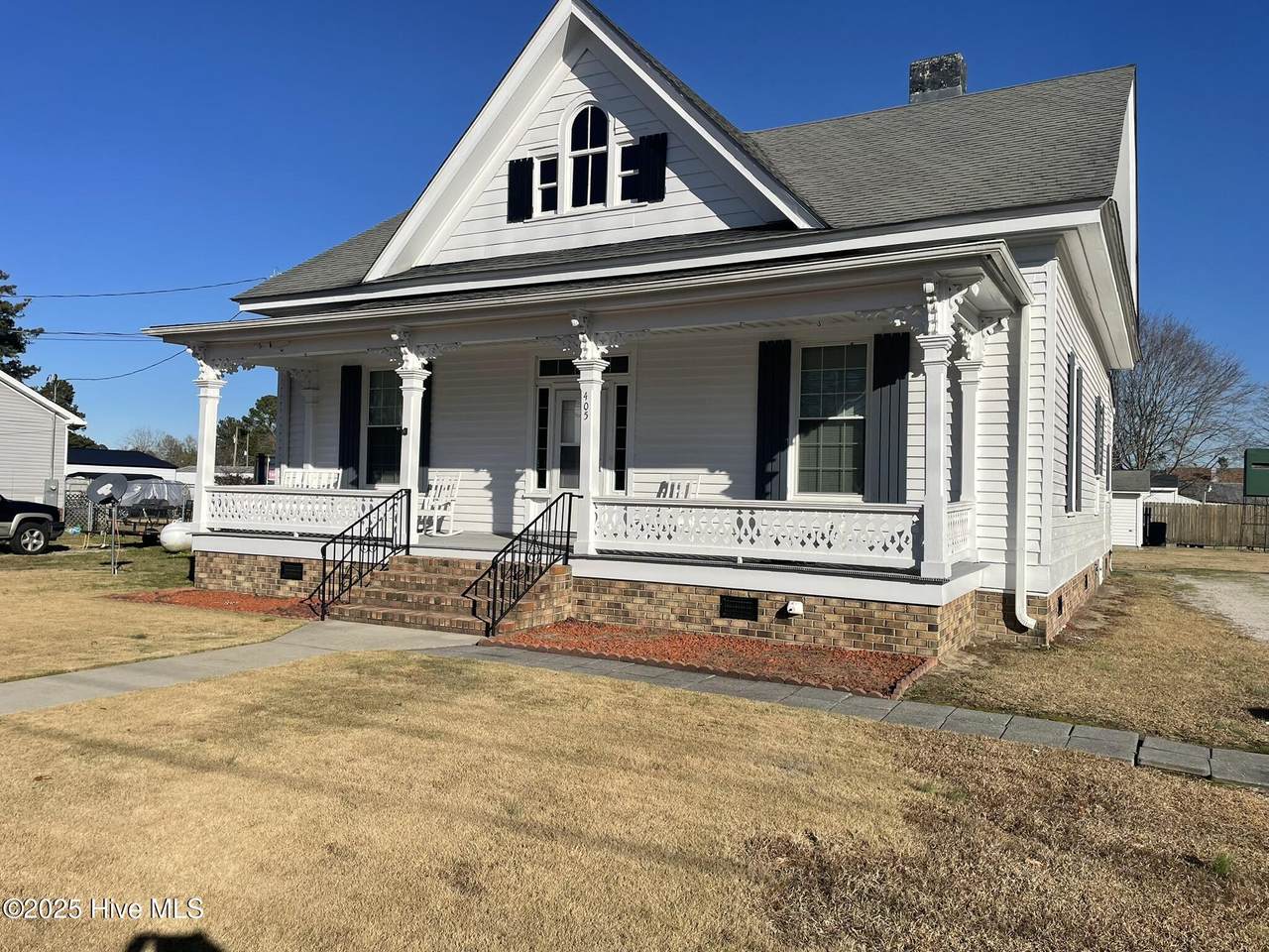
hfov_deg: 67.3
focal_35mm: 26
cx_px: 634
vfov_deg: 53.1
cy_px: 476
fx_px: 953
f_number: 1.6
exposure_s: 1/6494
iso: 32
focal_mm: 4.2
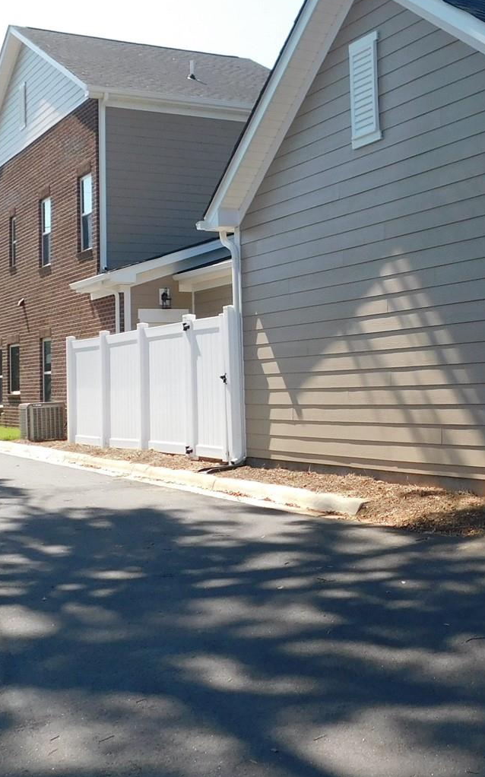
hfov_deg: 24.8
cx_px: 410
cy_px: 306
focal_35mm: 51
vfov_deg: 39.4
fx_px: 1079
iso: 125
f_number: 3
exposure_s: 1/800
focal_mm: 4.1
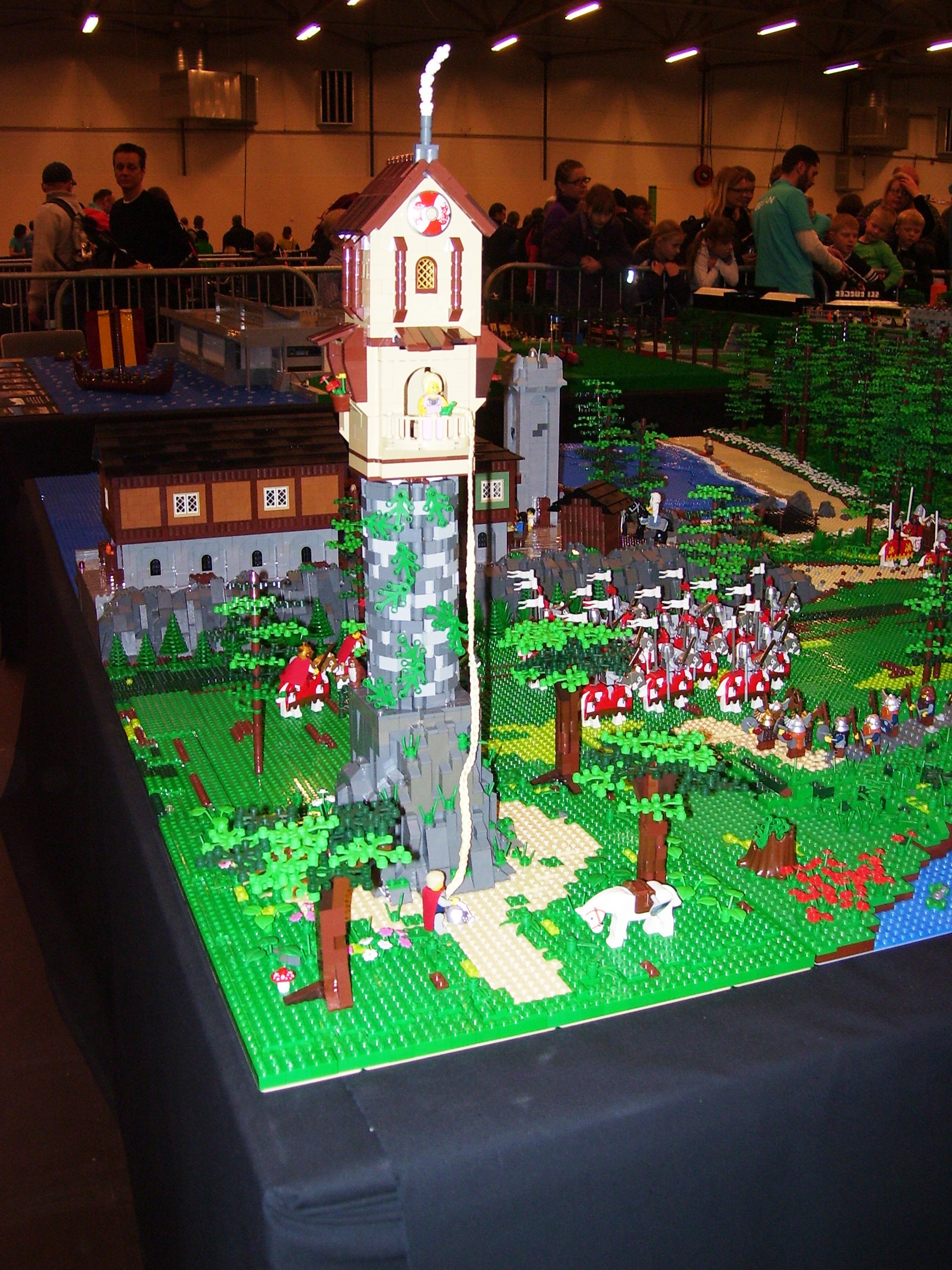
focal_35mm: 36
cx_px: 476
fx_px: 1320
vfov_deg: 51.4
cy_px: 635
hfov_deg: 39.7
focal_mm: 6
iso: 80
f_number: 2.7
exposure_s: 1/60
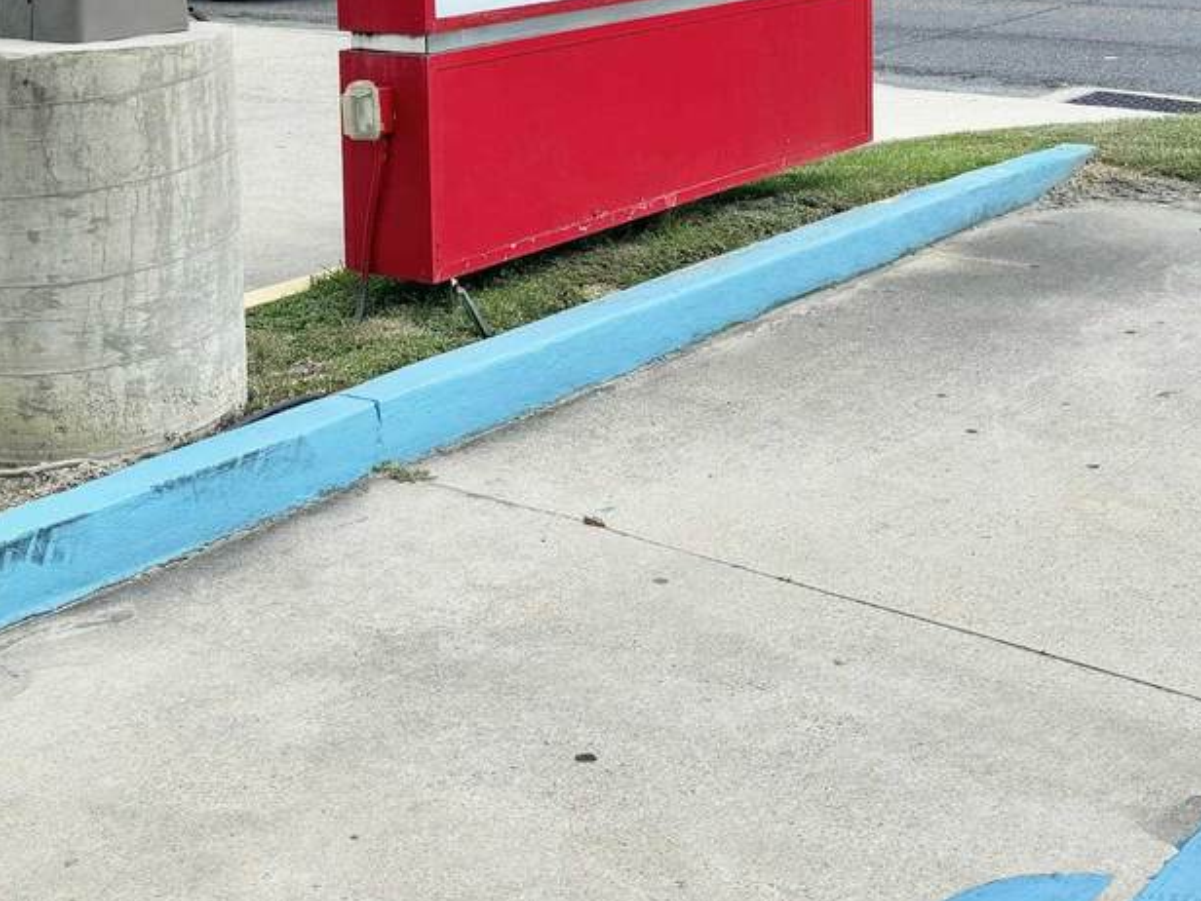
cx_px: 462
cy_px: -21
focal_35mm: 54
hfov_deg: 35.4
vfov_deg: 25.6
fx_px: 1874
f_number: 1.6
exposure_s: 1/3311
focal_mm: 5.96
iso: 50
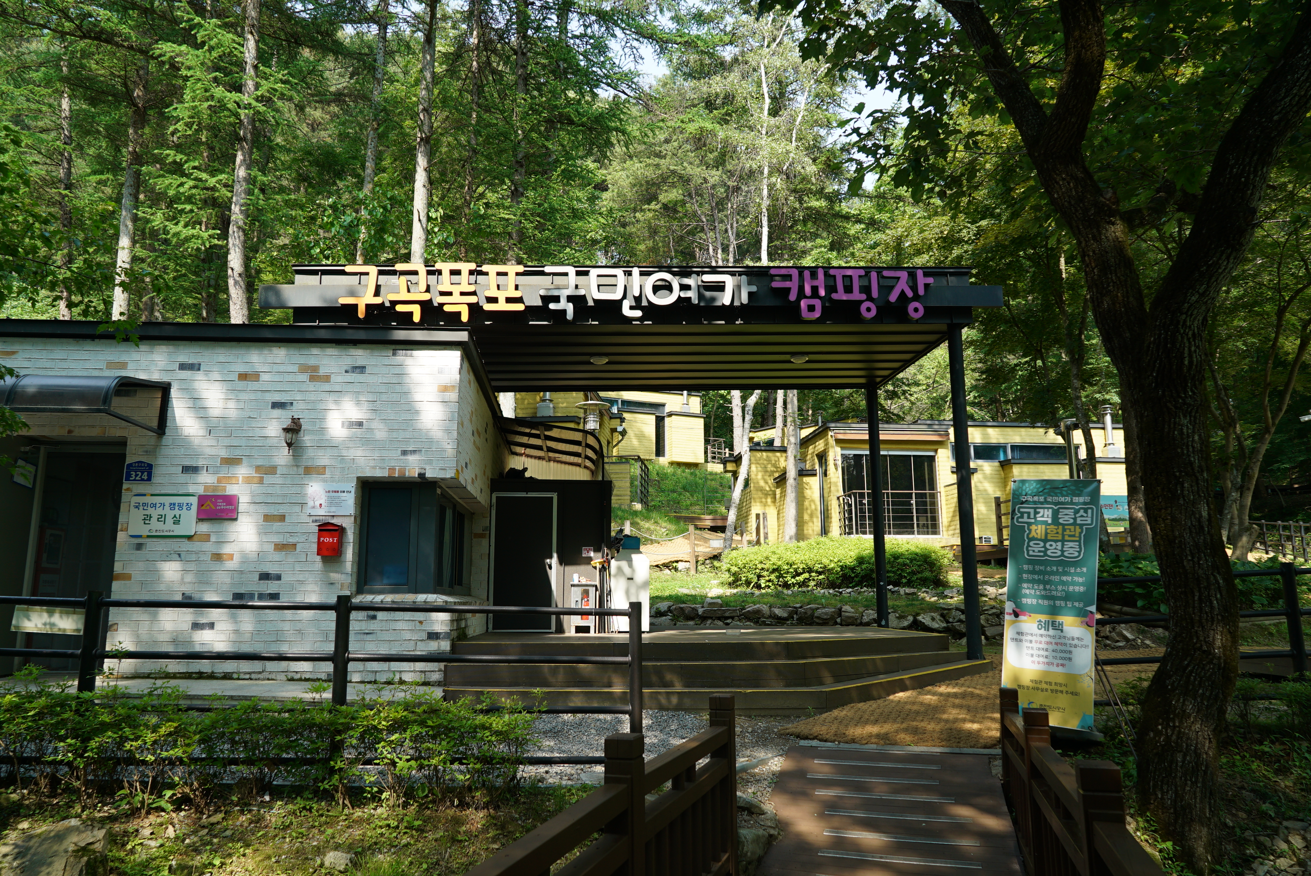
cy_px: 438
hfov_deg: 73.7
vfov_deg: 53.2
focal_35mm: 24
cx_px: 656
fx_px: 874
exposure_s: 1/200
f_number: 6.3
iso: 200
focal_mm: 24
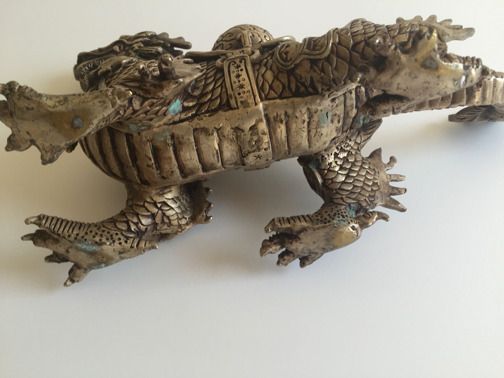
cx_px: 252
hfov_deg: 61.7
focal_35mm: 29
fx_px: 422
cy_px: 189
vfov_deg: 48.2
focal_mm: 4.15
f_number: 2.2
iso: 50
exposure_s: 1/120
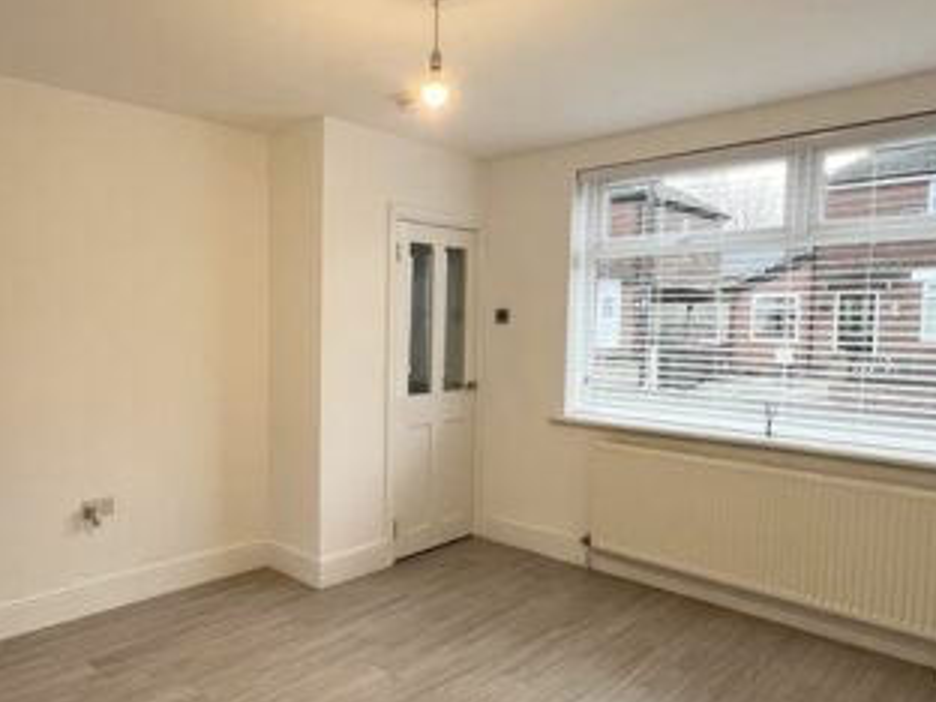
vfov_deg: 56.8
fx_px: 649
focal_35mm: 24
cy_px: 354
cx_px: 324
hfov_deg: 69.9
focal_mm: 1.57
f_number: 1.8
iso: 125
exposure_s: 1/99
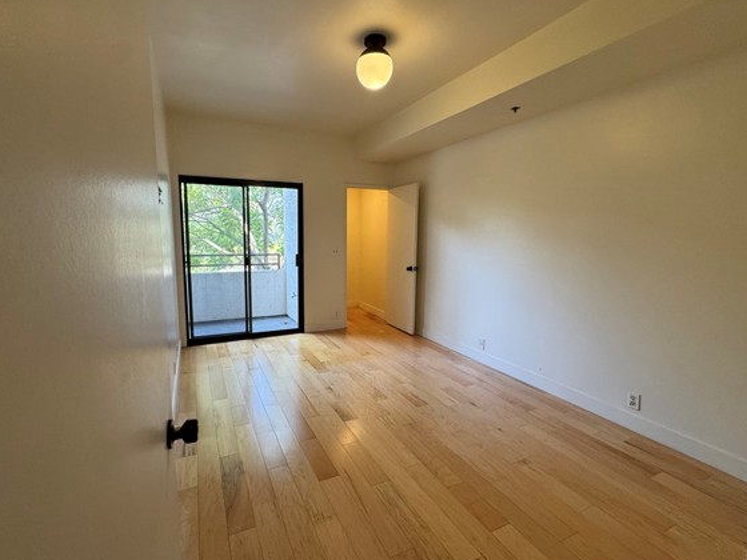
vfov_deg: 78.1
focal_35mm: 16
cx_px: 343
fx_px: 345
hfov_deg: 94.3
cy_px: 280
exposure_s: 1/120
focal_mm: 2.22
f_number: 2.2
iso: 200
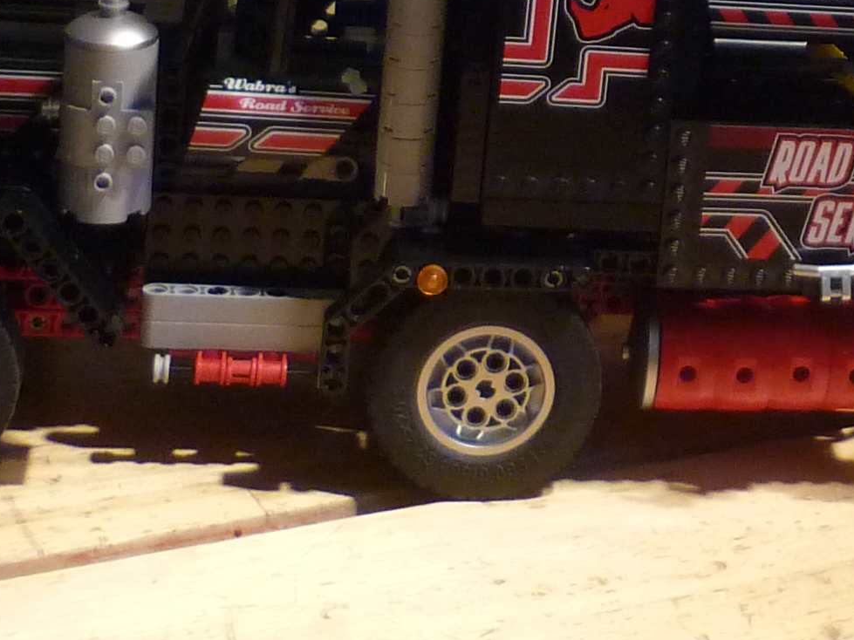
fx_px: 2713
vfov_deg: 12.8
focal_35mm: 110
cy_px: -312
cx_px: 1034
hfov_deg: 17.1
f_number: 2.8
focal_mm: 5.5
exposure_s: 1/30
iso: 250
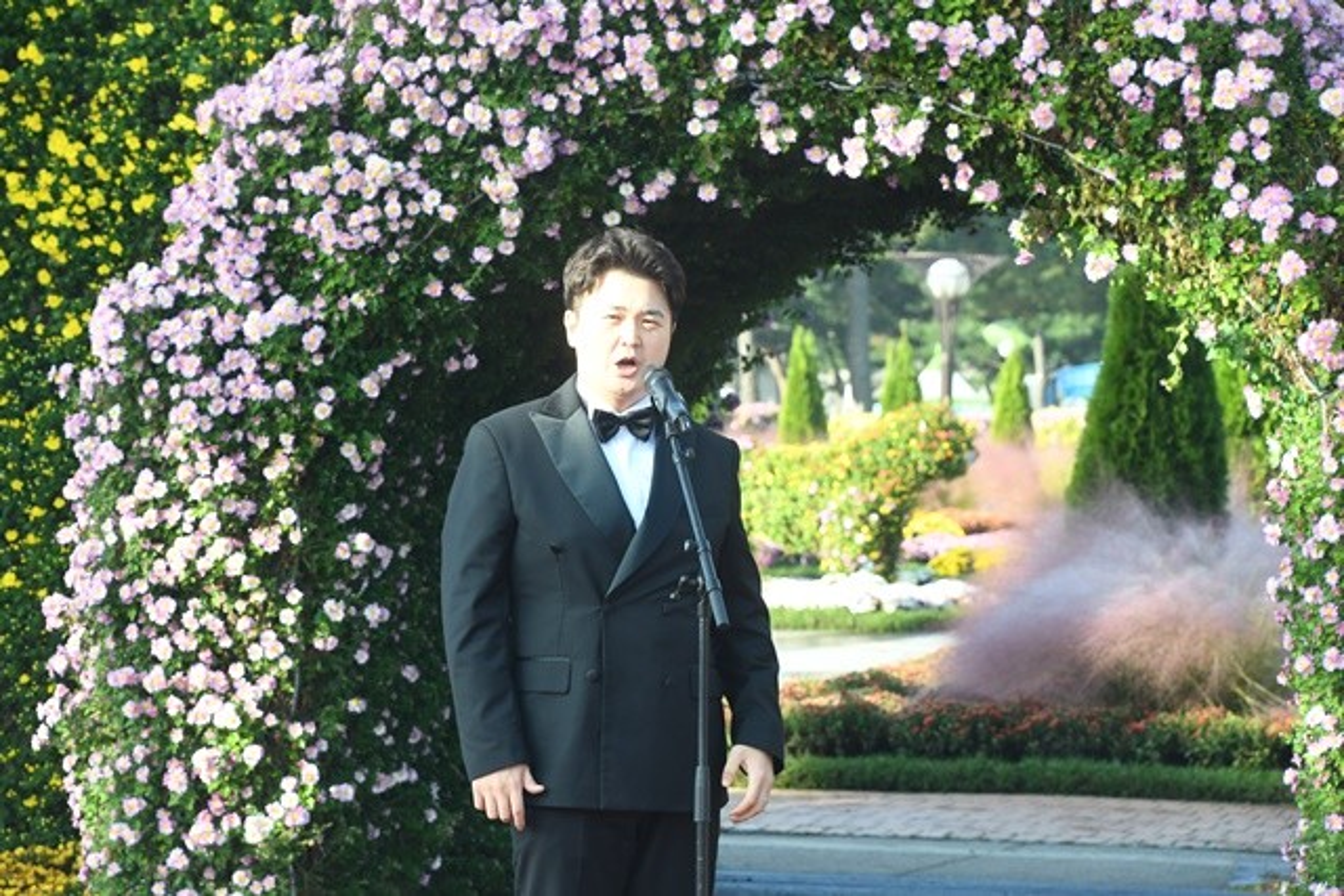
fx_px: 5601
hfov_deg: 13.7
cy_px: 448
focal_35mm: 150
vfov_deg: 9.2
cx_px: 672
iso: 640
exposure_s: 1/250
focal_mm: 100
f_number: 8
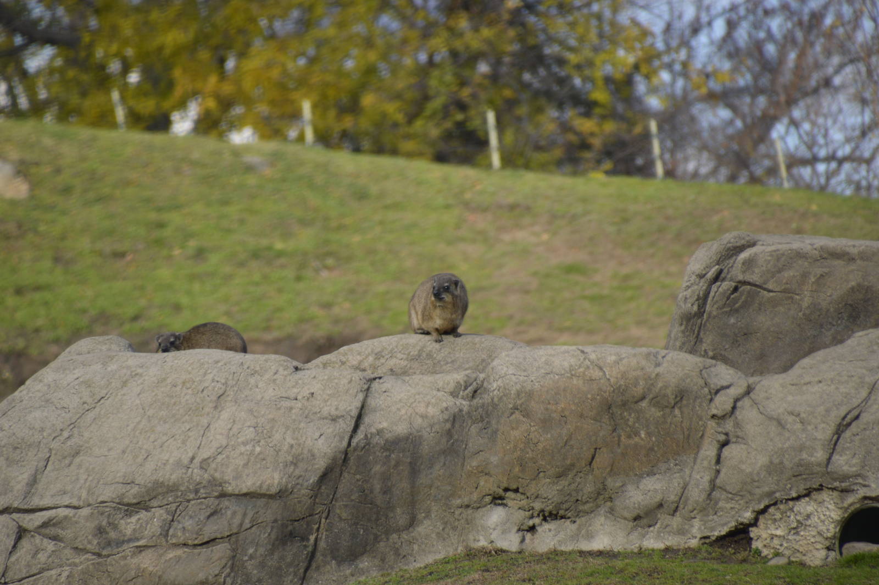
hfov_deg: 4.6
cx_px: 440
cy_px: 292
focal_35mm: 450
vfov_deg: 3.0
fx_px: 10978
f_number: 6.3
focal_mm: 300
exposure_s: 1/640
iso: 400
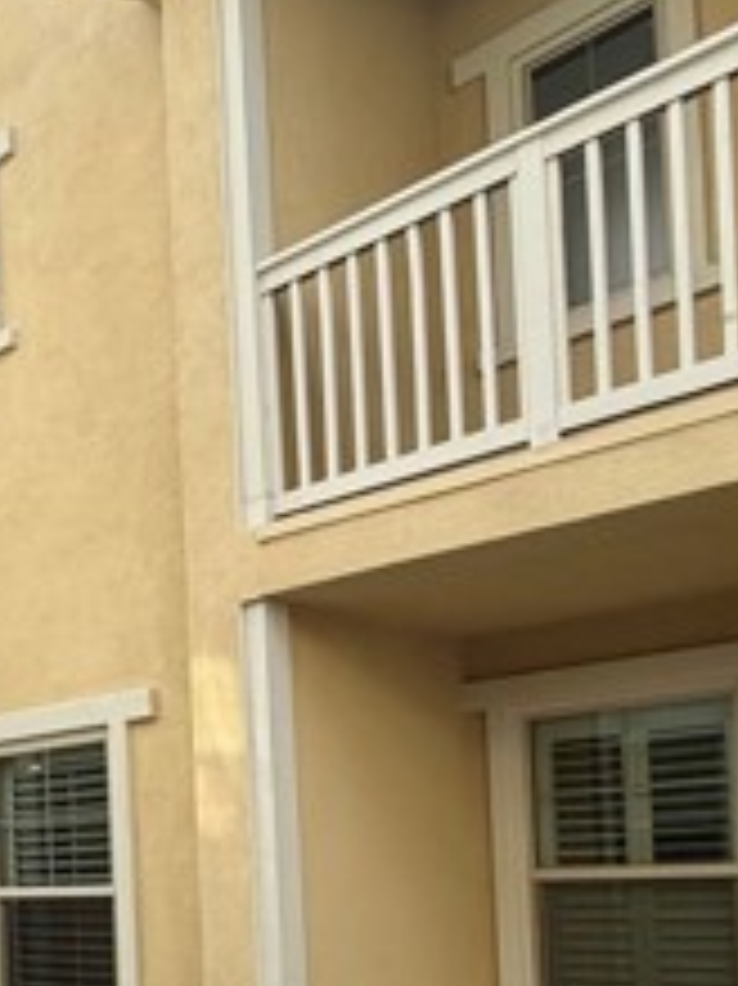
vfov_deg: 42.3
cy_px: 873
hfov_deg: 28.9
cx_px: -212
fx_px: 1167
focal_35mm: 41
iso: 40
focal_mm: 2.22
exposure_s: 1/686
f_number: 2.2
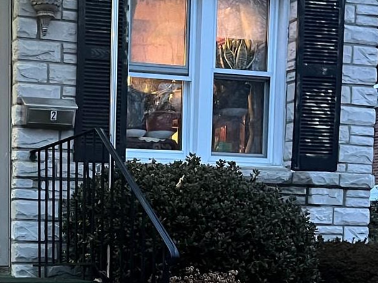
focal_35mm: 88
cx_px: 16
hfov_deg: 21.6
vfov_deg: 15.9
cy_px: 368
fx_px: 961
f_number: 1.6
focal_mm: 5.1
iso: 640
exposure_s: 1/30
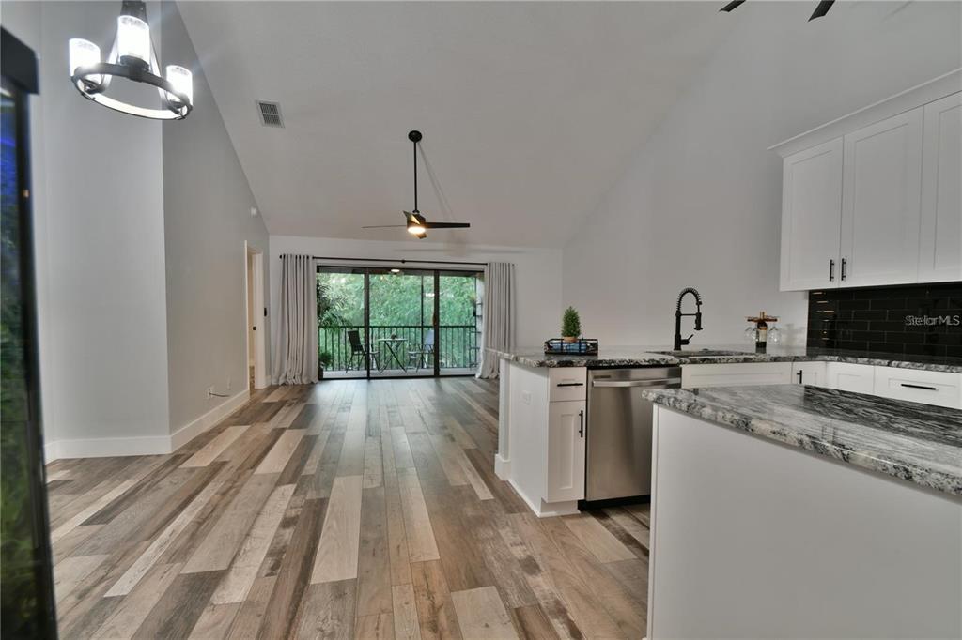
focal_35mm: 15
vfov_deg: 77.3
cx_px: 481
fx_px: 401
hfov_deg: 100.4
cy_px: 320
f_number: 6.3
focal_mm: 10
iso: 100
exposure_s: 1/3
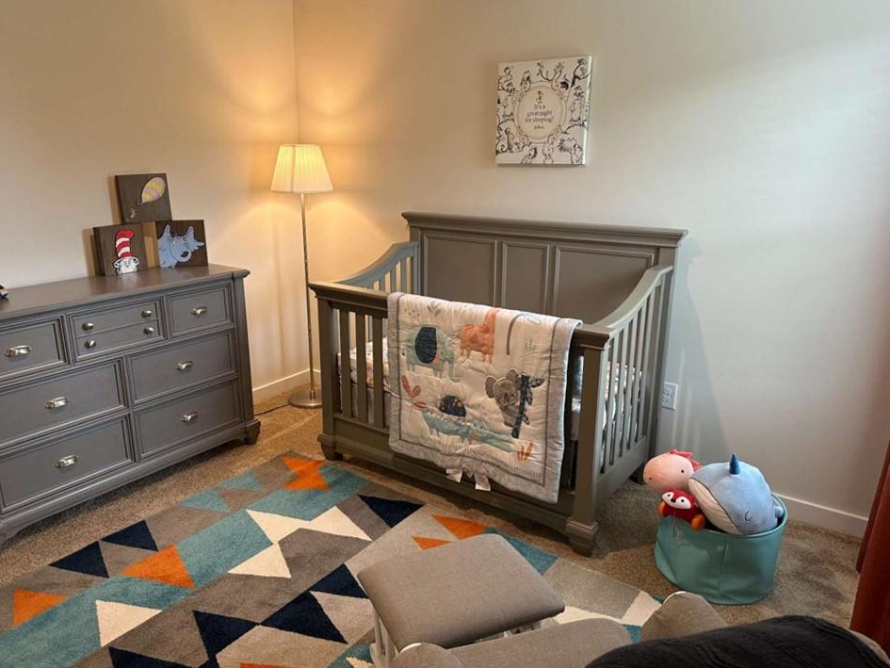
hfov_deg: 67.2
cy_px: 338
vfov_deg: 53.1
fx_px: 669
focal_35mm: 26
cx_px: 413
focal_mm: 6.86
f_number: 1.78
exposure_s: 1/60
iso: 160
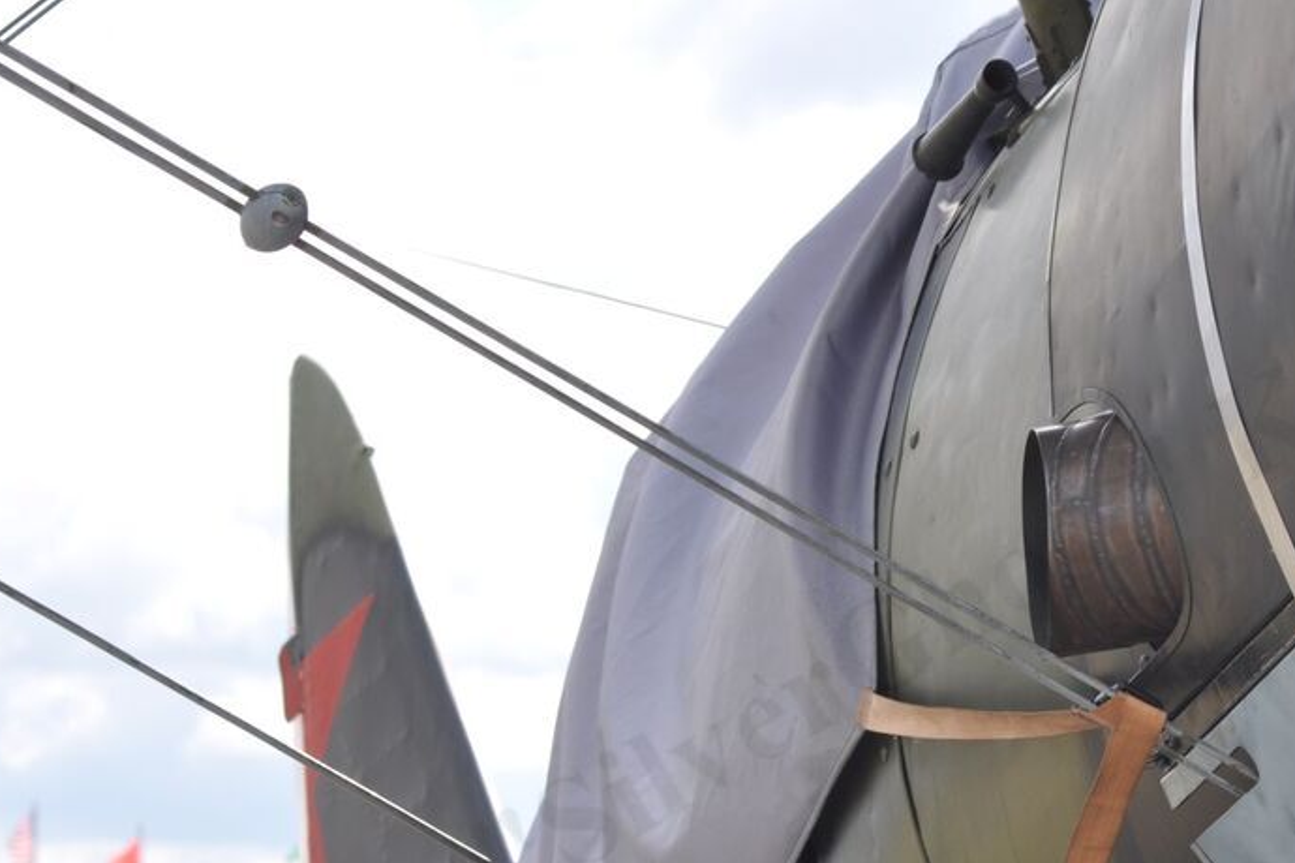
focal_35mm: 250
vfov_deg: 5.5
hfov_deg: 8.2
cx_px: 1083
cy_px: 523
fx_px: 8992
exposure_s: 1/200
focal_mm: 90
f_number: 8
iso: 200
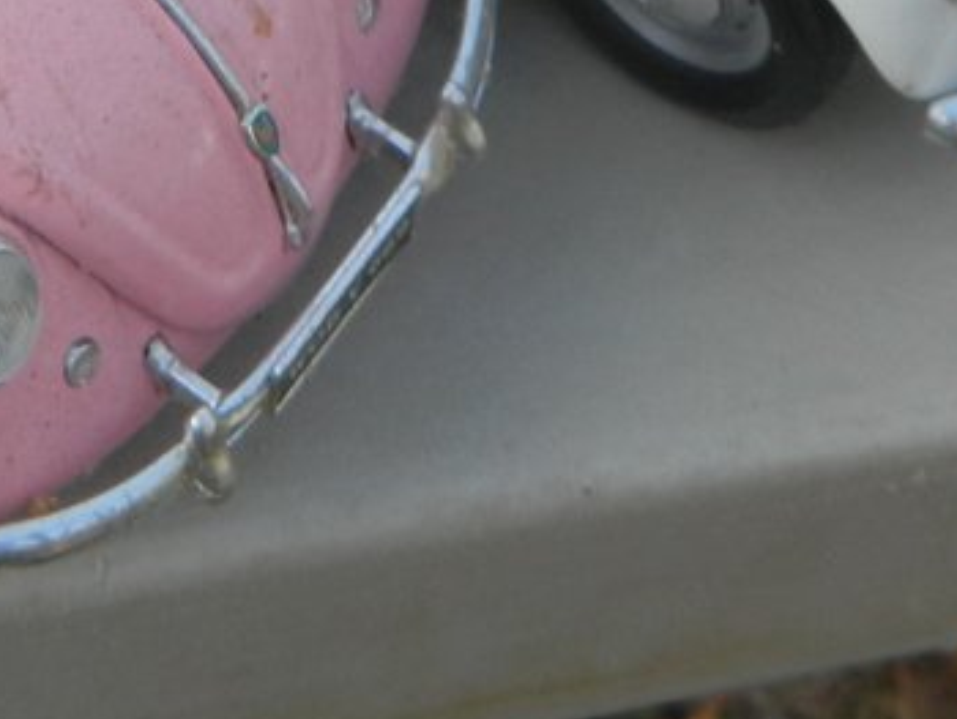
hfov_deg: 18.1
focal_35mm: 108
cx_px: 215
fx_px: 2988
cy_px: -729
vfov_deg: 12.1
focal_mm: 4.5
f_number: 3.1
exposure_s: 1/200
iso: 80
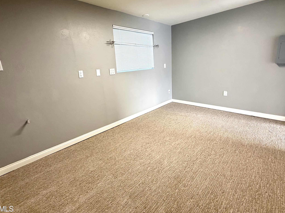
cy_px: 91
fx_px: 140
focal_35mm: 17
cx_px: 143
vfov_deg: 74.3
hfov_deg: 91.0
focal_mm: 2.22
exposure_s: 1/120
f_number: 2.2
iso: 160
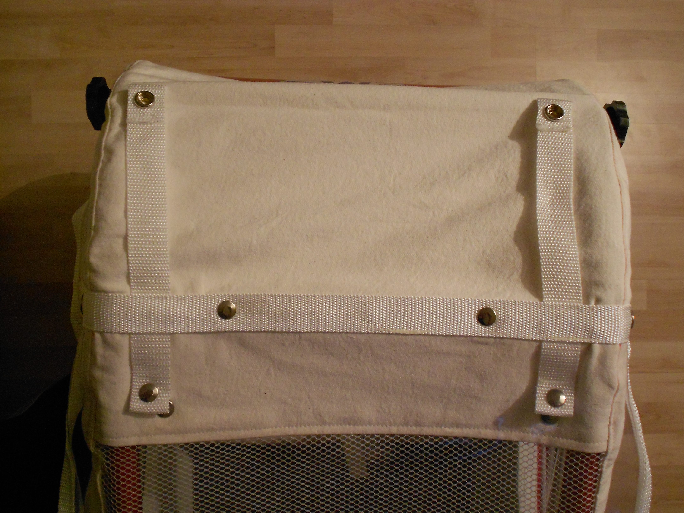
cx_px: 342
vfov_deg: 44.2
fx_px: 632
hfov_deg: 56.8
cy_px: 256
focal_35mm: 32
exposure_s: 1/30
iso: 400
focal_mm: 5.8
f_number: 3.6
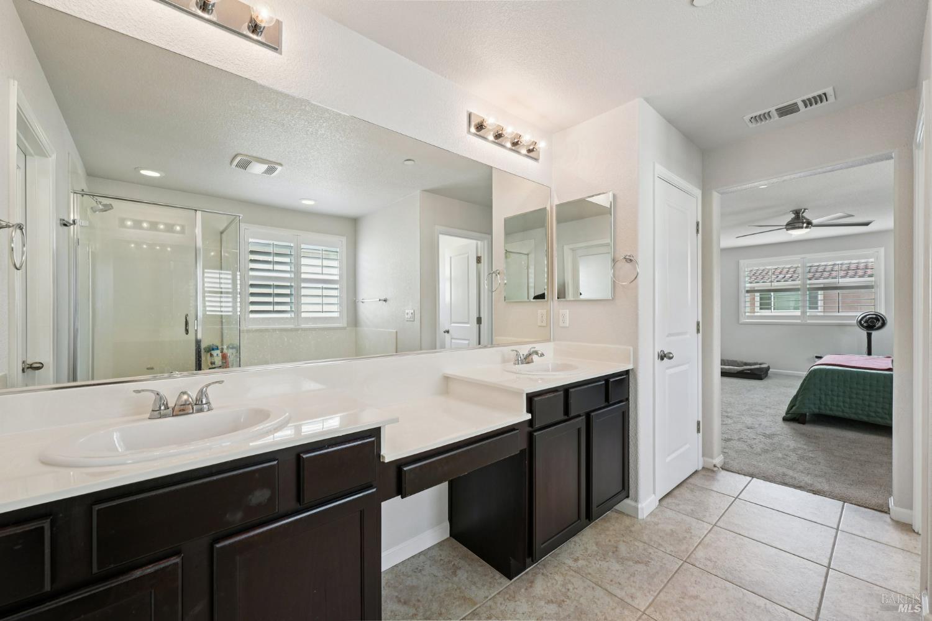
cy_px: 310
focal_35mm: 14
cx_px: 466
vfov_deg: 81.2
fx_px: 362
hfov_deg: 104.3
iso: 640
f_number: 8
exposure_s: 1/40
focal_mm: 14
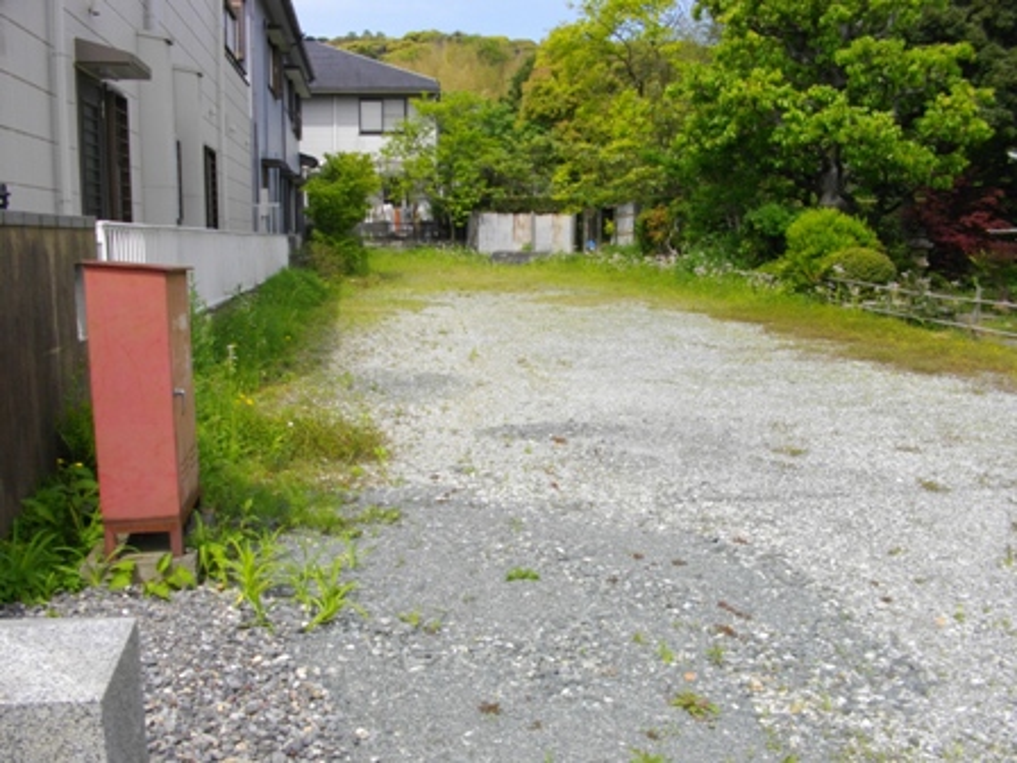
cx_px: 508
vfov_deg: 44.2
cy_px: 382
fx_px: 940
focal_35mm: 32
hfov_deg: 56.8
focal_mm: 5.7
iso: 100
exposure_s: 1/320
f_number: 5.5
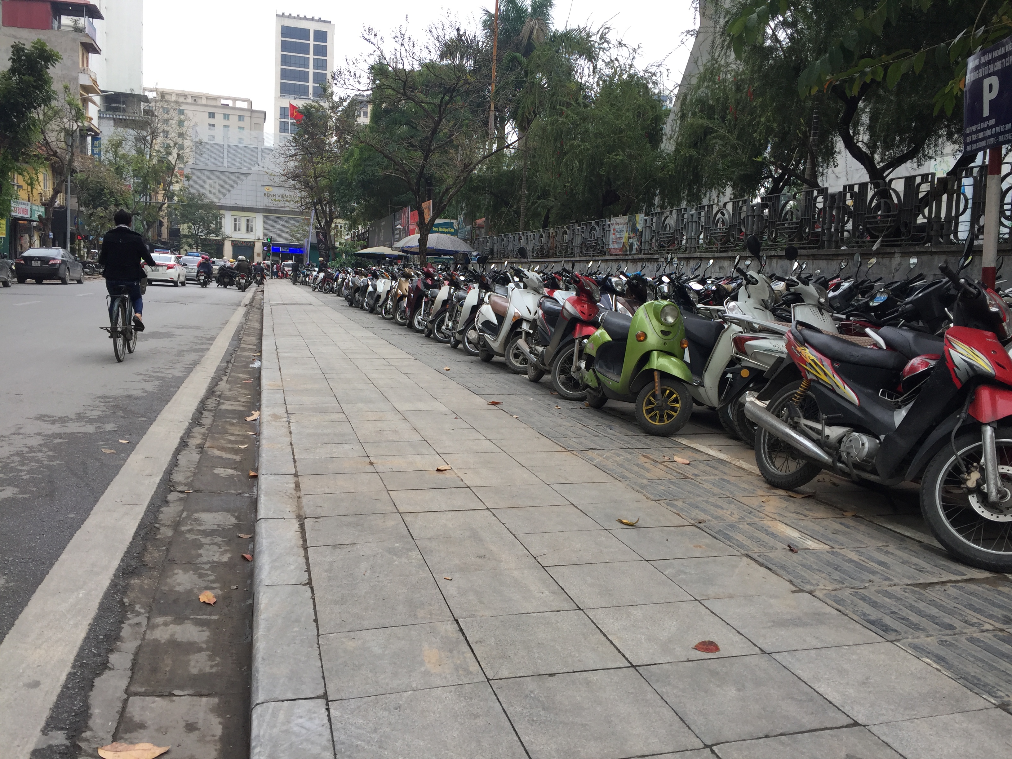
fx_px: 848
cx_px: 506
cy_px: 380
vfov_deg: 48.2
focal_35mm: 29
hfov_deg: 61.7
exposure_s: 1/638
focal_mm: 4.15
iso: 32
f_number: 2.2
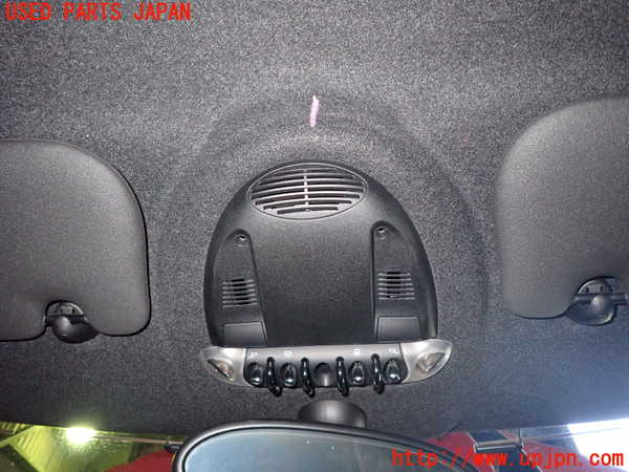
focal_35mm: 25
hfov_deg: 69.4
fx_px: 454
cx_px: 314
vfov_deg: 54.9
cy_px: 236
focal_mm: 4.5
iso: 800
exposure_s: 1/30
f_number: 5.6
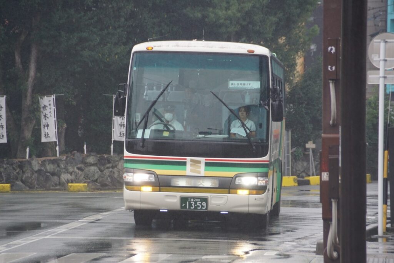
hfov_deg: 8.6
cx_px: 197
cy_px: 132
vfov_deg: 5.7
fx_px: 2628
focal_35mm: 240
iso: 640
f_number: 6.3
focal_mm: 160
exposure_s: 1/250
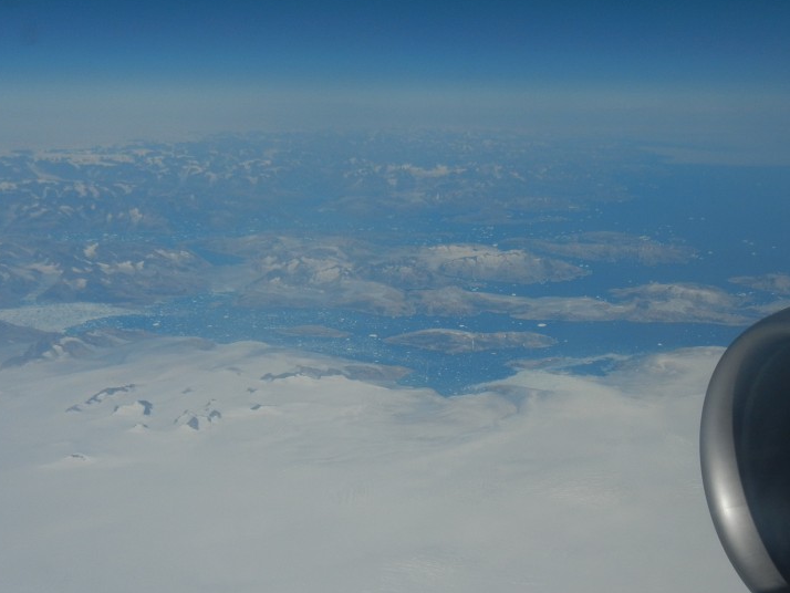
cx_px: 462
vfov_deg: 33.4
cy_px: 373
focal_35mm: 43
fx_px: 982
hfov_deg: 43.7
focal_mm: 5.4
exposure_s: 1/1200
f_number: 7
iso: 160
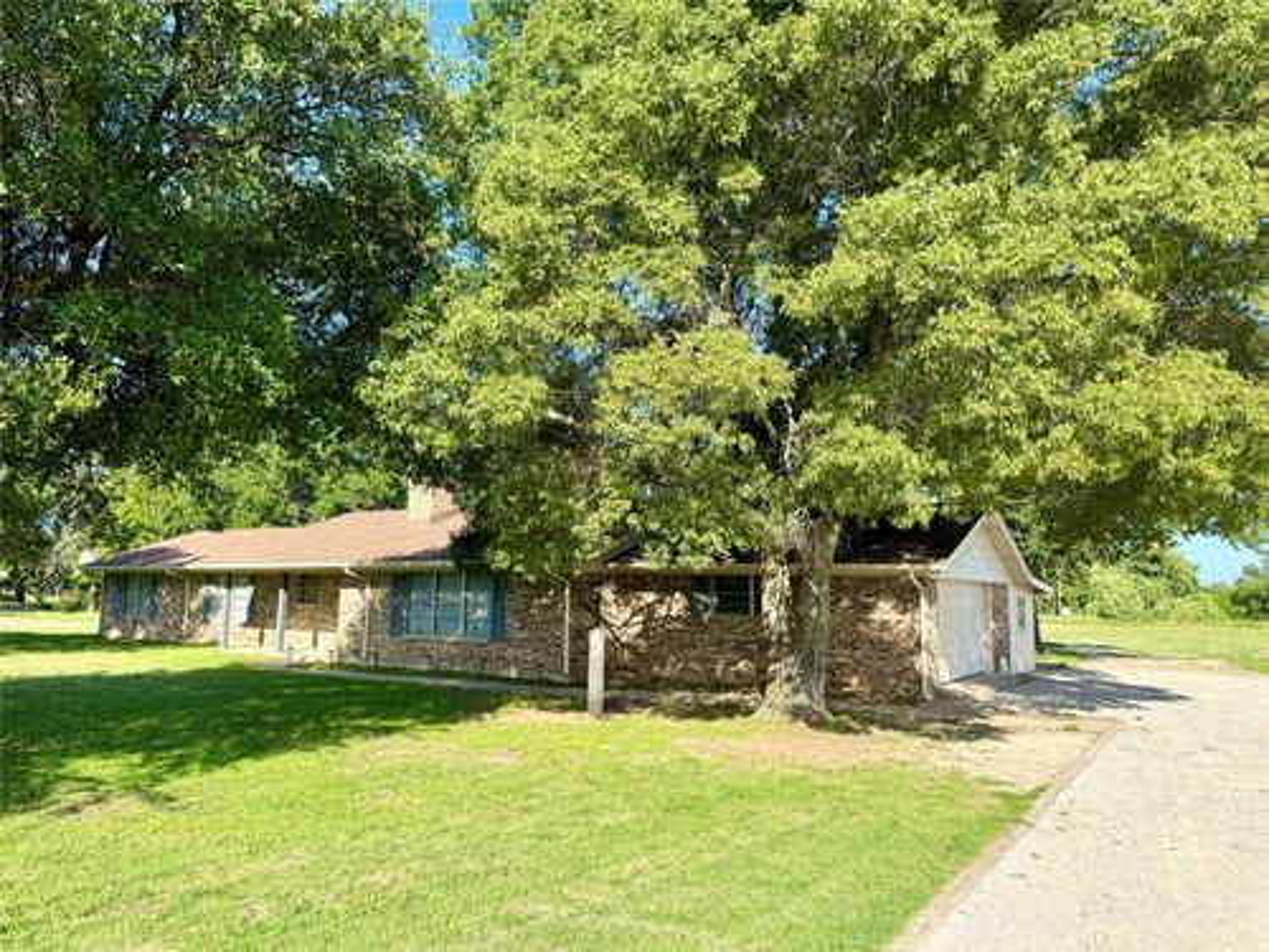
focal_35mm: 24
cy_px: 476
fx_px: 880
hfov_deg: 71.6
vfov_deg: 56.8
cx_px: 634
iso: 80
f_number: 1.78
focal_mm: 6.76
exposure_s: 1/1637
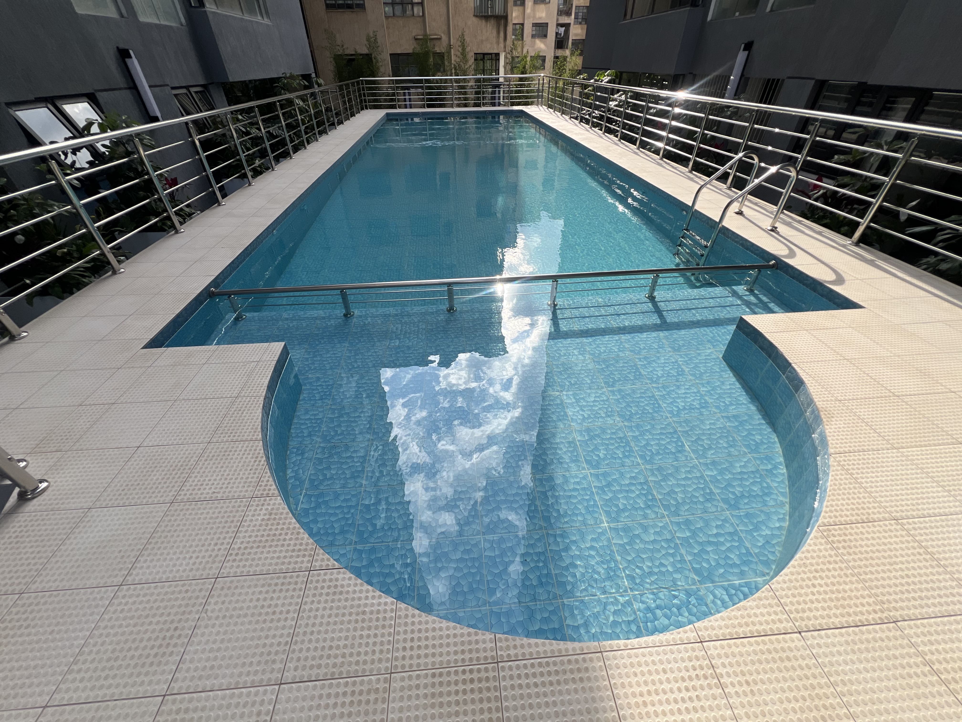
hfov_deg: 106.2
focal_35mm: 13
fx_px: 361
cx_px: 481
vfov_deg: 89.9
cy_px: 361
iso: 32
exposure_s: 1/424
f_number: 1.8
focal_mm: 1.57
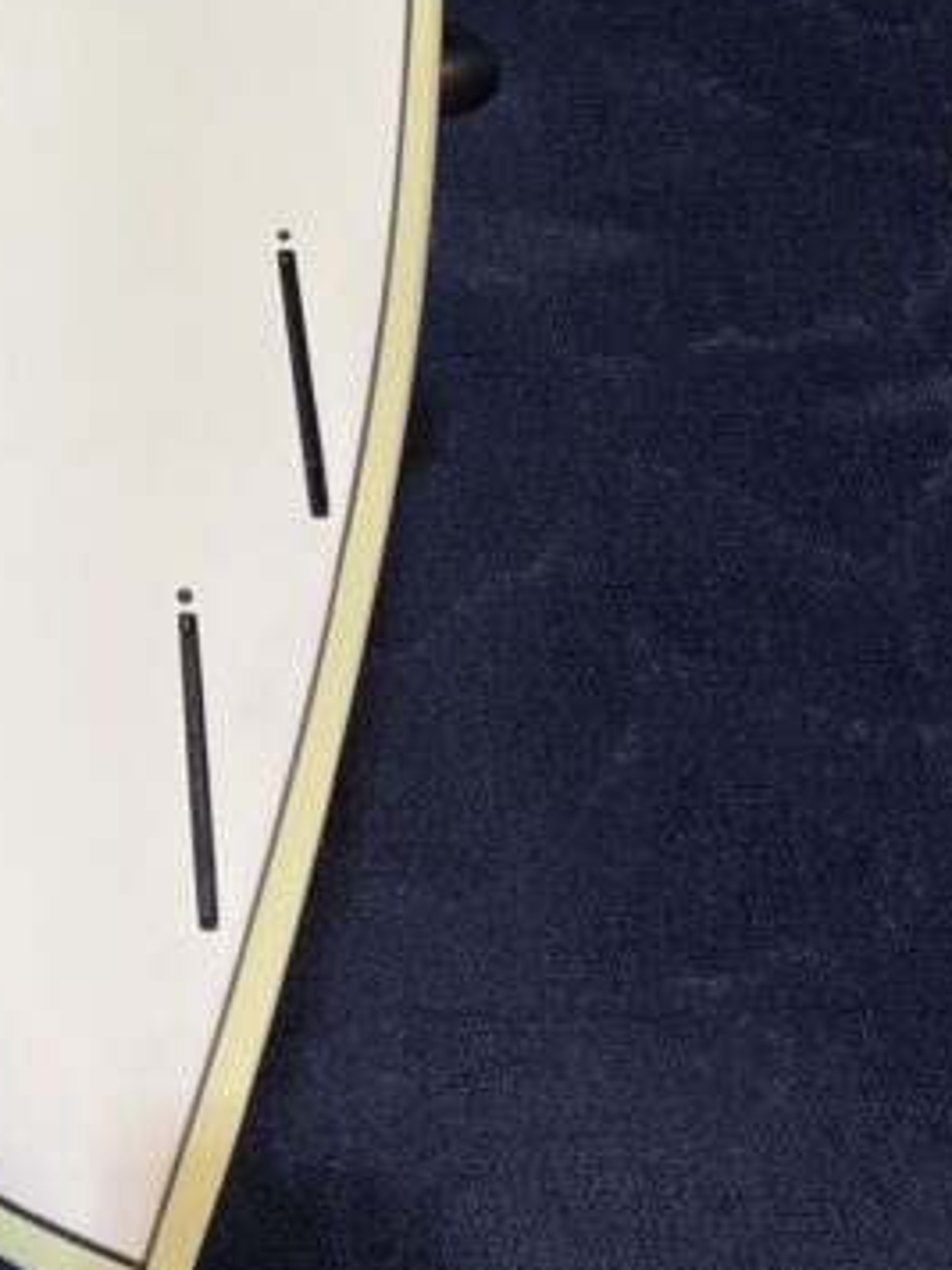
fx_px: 2310
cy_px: 11
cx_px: -68
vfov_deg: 28.8
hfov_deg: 22.1
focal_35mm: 63
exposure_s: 1/120
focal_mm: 3.99
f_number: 1.8
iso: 50
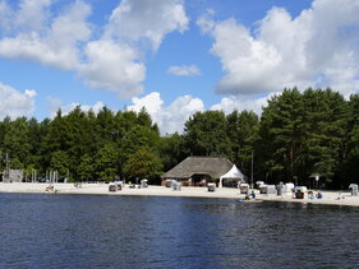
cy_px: 157
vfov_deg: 30.2
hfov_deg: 39.6
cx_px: 192
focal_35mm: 48
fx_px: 498
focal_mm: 35
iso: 100
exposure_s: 1/1000
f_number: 5
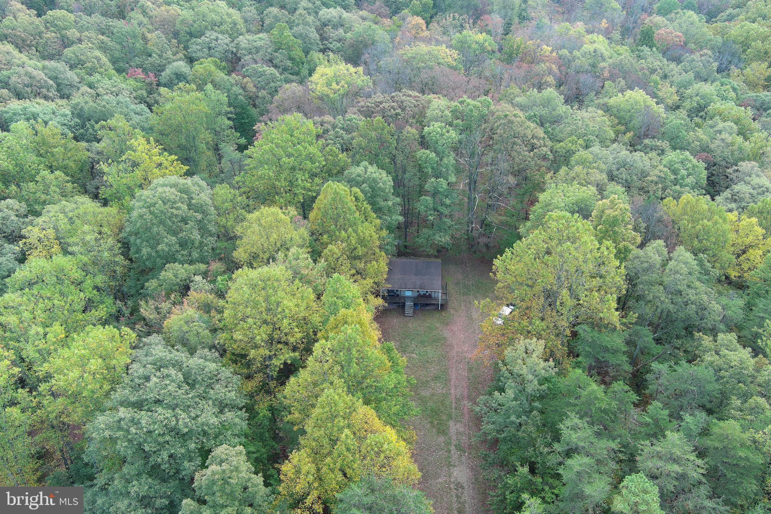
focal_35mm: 29
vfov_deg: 45.0
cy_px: 257
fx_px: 621
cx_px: 386
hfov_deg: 63.7
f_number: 2.8
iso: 100
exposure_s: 1/111
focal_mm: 10.57
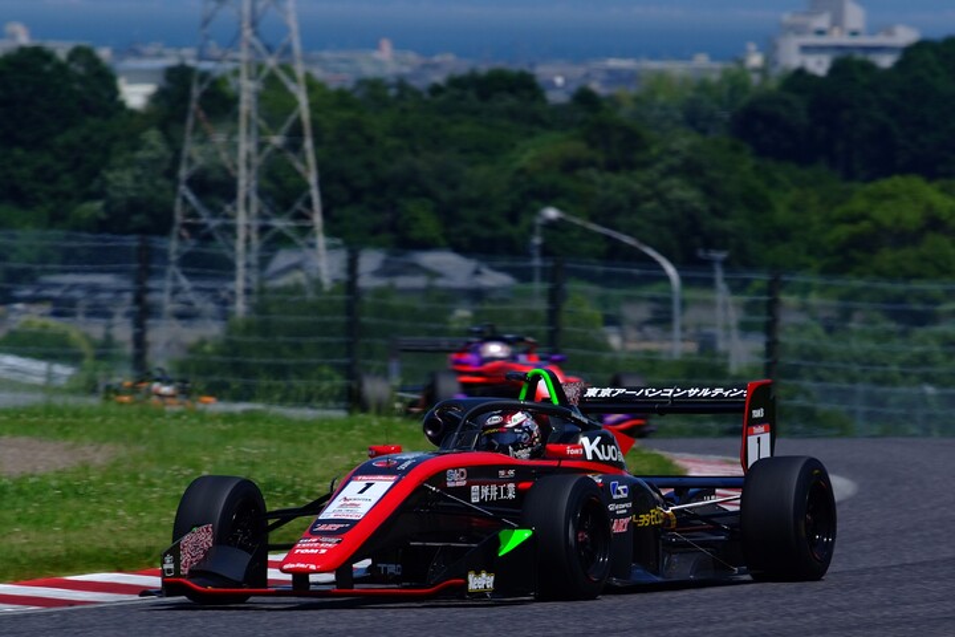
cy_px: 318
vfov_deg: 3.1
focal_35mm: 450
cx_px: 478
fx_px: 11937
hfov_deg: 4.6
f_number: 8
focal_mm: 300
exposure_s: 1/500
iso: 100
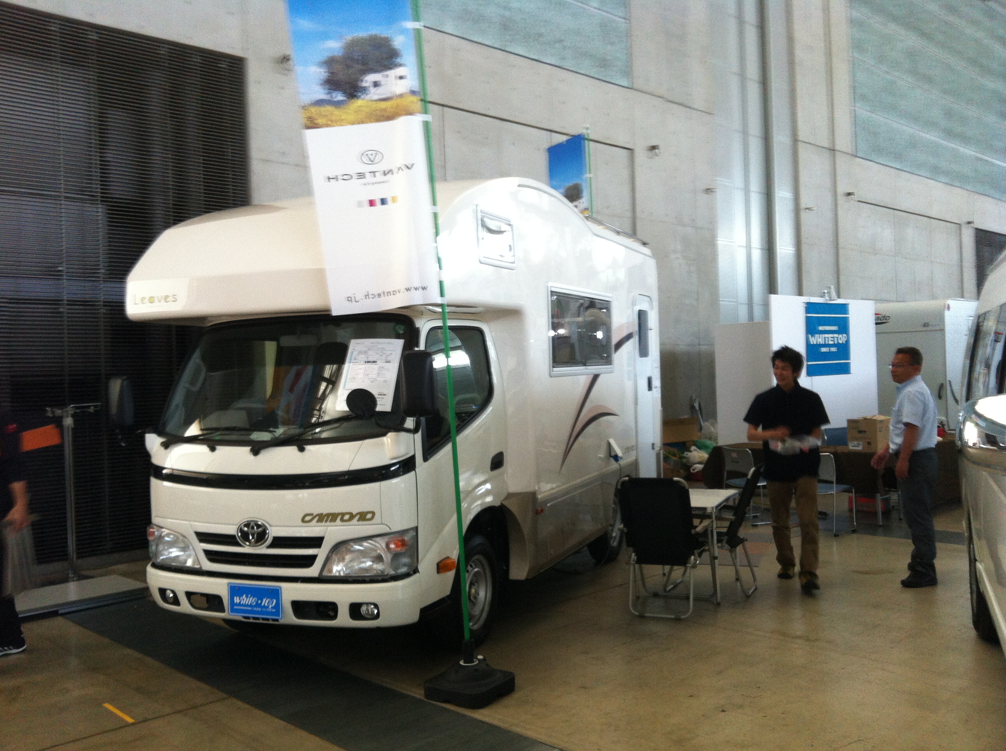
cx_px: 503
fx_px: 1016
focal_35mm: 35
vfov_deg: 40.6
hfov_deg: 52.7
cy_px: 376
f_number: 2.8
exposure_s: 1/15
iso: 125
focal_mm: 3.85
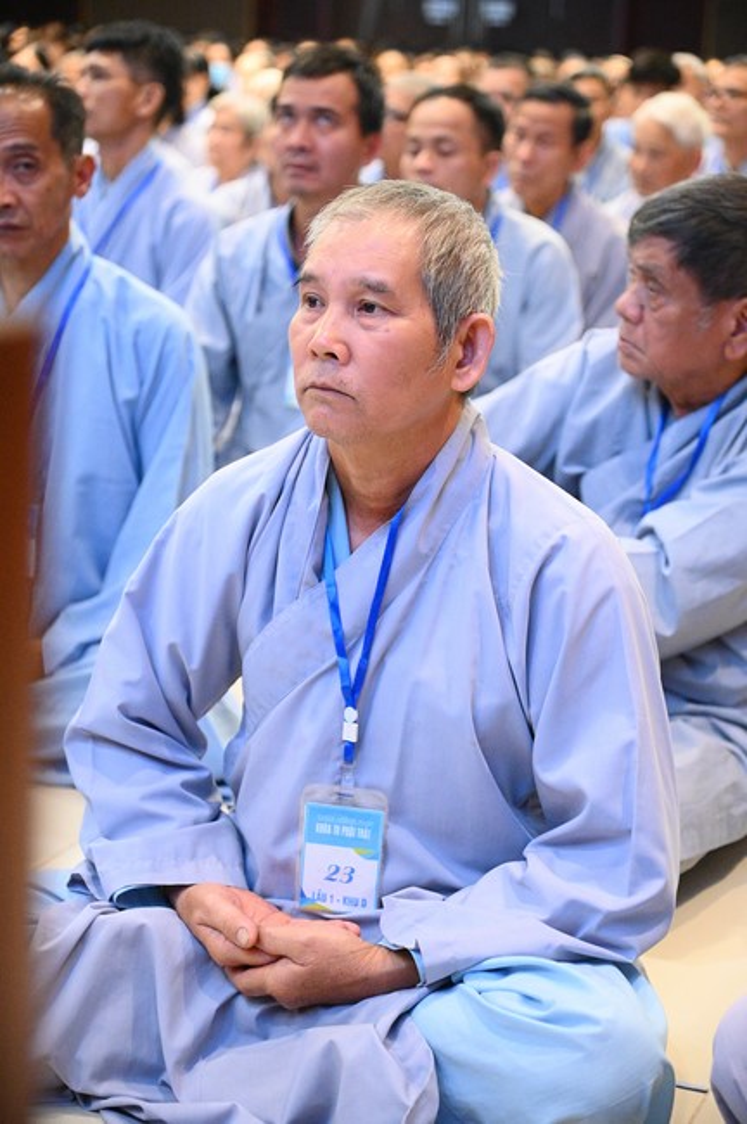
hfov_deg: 19.4
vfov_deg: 28.9
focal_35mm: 70
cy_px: 562
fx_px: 2183
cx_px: 374
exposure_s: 1/160
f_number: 4
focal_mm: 70
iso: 12800
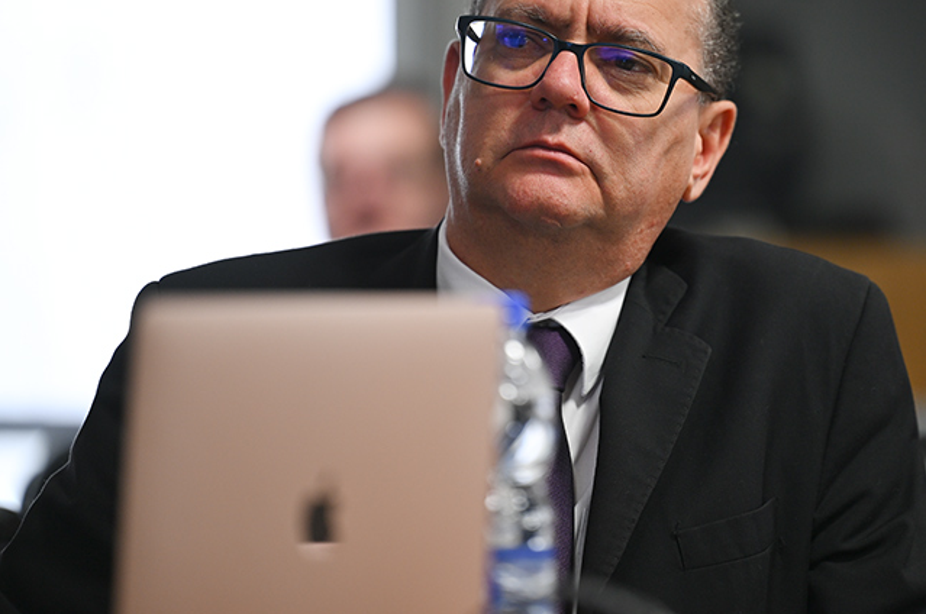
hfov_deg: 7.7
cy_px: 224
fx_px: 6909
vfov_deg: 5.1
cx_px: 574
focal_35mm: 269
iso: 400
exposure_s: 1/60
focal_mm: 200
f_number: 2.8
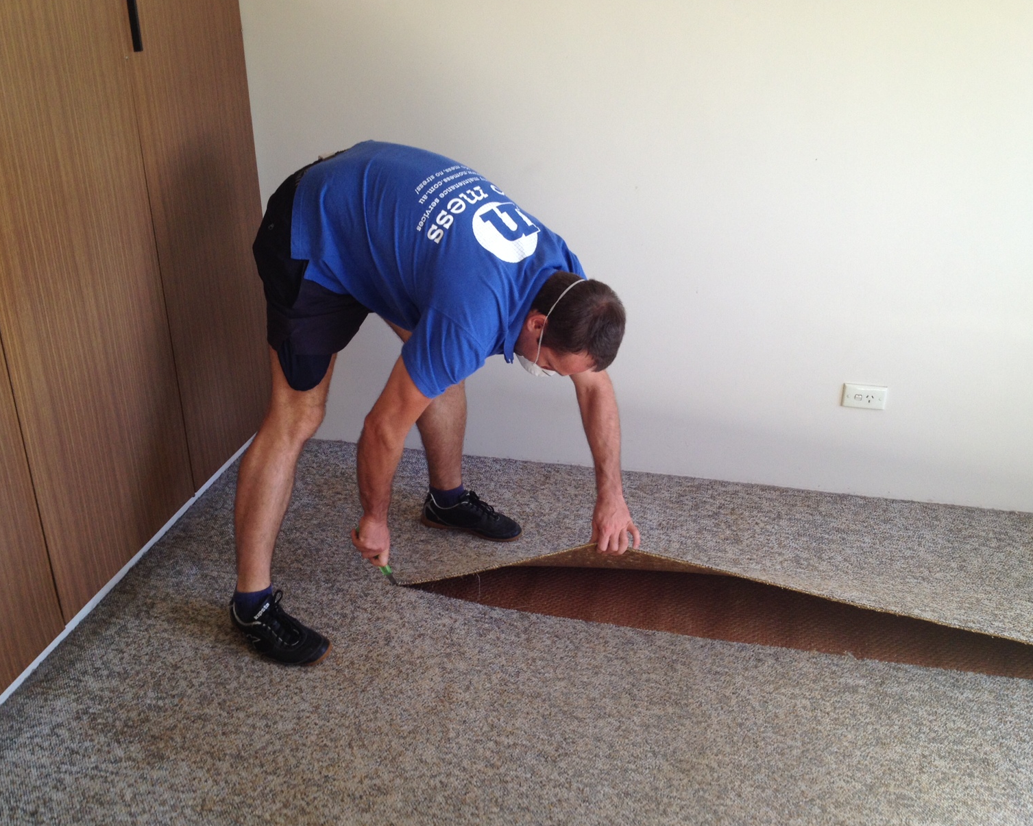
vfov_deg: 40.1
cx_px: 491
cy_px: 410
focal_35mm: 37
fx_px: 1131
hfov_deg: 49.1
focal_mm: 4.28
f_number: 2.4
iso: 64
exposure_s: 1/120
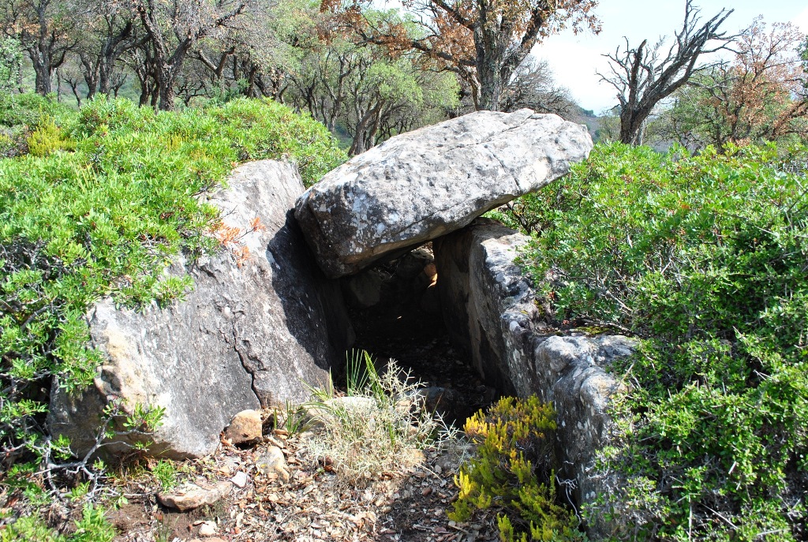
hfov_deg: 61.8
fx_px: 675
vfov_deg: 43.8
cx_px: 404
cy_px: 271
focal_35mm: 30
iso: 200
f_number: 10
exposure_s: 1/160
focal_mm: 20
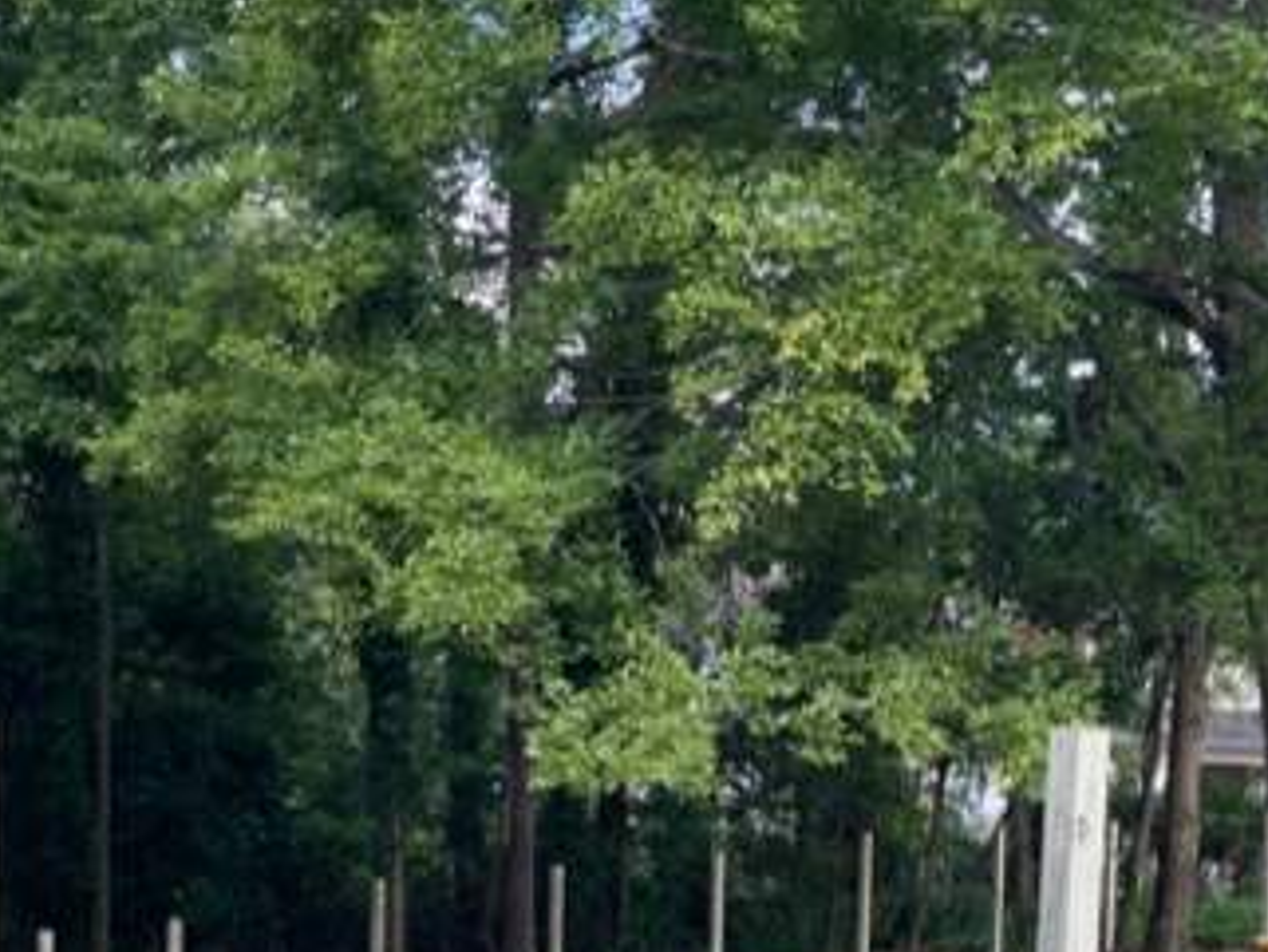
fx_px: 3041
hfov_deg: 23.5
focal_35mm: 83
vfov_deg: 17.3
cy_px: 1005
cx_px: 739
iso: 32
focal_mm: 5.1
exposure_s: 1/155
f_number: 1.6
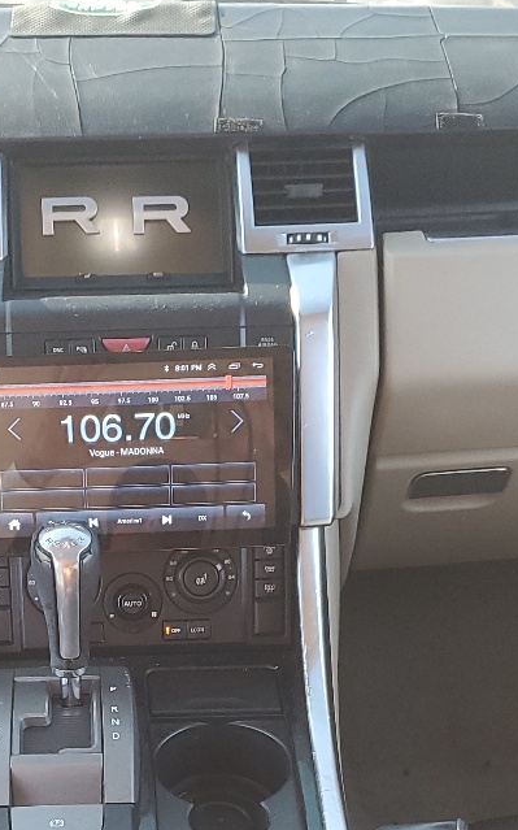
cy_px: 760
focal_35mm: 69
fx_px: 1560
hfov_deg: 18.8
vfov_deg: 28.5
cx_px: 149
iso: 89
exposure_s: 1/120
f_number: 1.5
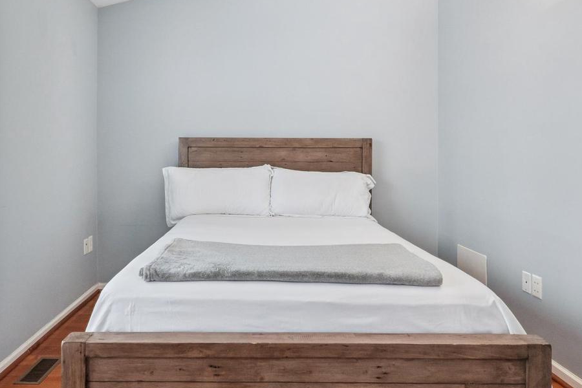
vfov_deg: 53.1
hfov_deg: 73.3
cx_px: 248
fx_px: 388
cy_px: 179
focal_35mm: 24
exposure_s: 1/60
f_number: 8
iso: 400
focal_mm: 10
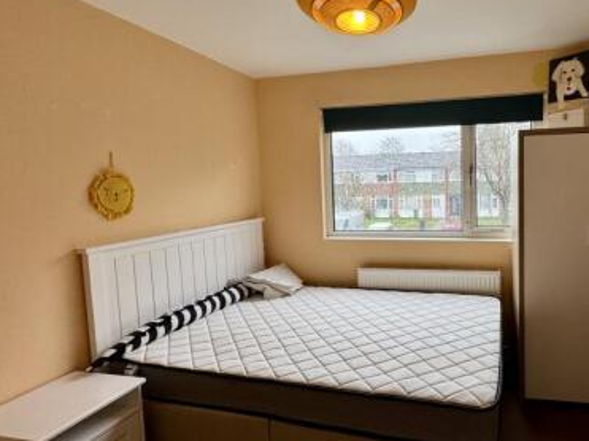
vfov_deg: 61.0
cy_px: 204
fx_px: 374
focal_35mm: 22
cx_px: 407
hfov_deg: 73.3
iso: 200
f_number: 2.2
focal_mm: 2.22
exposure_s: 1/100
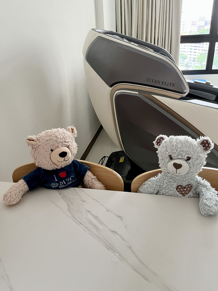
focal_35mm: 26
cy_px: 146
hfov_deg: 53.1
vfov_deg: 67.3
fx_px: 218
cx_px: 109
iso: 500
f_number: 1.6
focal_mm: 5.1
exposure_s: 1/58
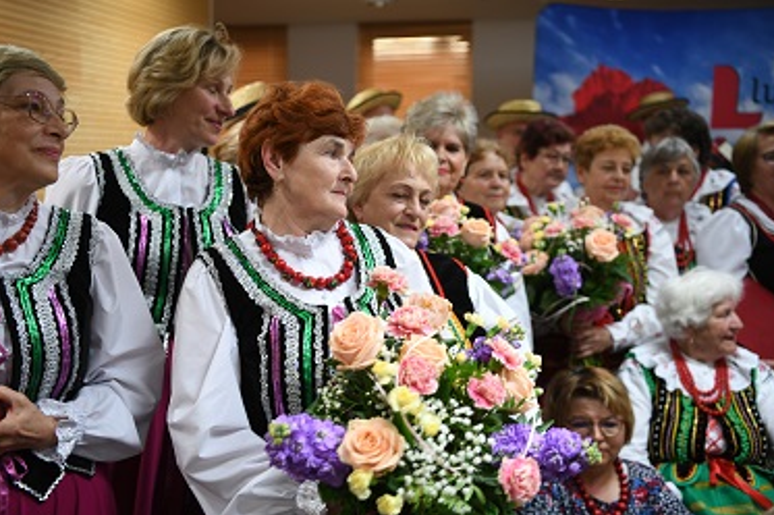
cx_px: 382
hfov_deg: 43.6
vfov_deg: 29.8
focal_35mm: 45
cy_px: 260
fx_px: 967
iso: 320
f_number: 2.8
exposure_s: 1/60
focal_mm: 42
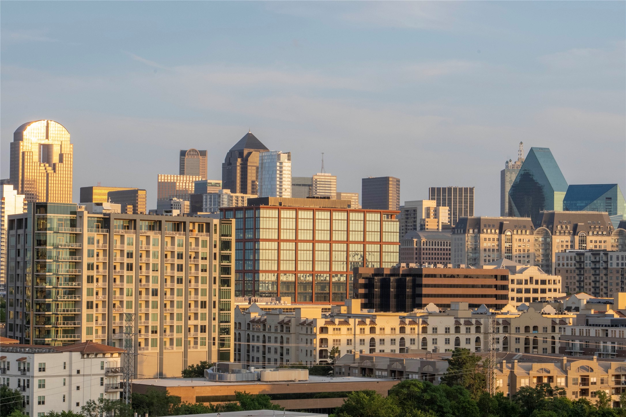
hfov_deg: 19.5
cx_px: 313
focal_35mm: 105
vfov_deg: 13.0
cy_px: 208
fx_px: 1825
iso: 640
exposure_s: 1/60
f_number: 22
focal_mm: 70
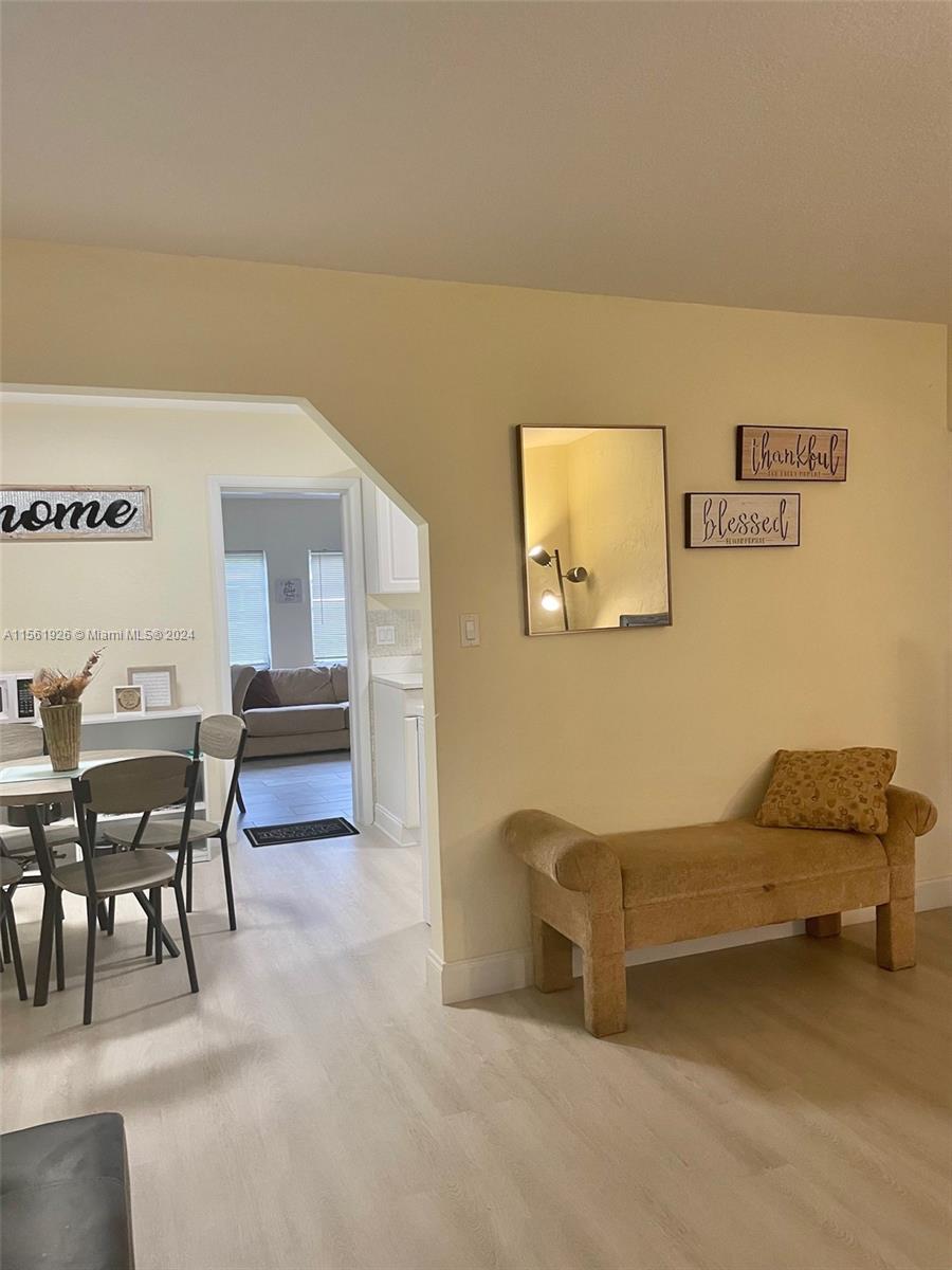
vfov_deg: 67.3
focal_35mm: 26
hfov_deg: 53.1
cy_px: 635
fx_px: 953
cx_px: 476
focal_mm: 4.2
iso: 160
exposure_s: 1/60
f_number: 1.6
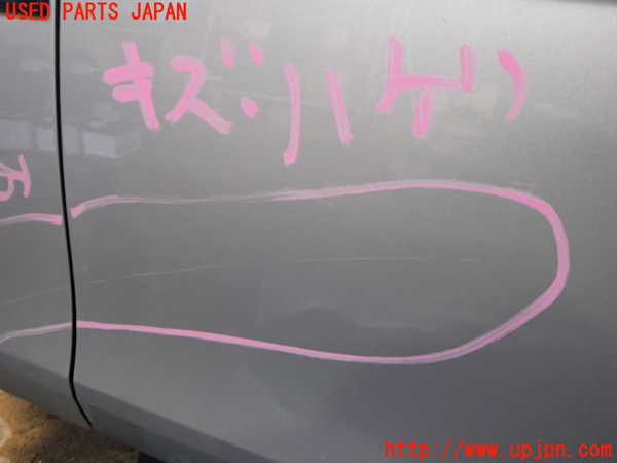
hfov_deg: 60.0
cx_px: 308
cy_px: 232
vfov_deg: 46.8
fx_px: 535
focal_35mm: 30
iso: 320
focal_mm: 5.4
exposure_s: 1/30
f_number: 2.3
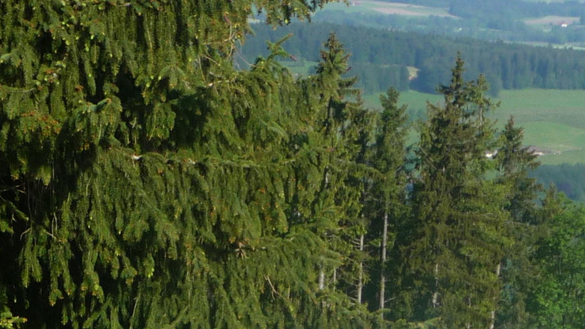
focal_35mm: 133
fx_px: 2063
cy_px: 573
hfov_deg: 15.5
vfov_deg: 8.8
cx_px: 719
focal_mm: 7.6
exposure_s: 1/500
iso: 100
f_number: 4.1
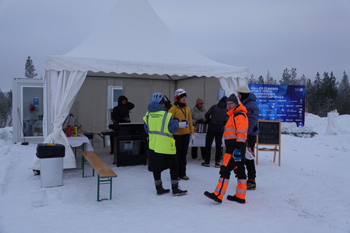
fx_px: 311
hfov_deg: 58.7
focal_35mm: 32
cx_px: 175
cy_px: 116
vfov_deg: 41.1
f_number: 2.8
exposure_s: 1/400
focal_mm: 11.77
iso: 100
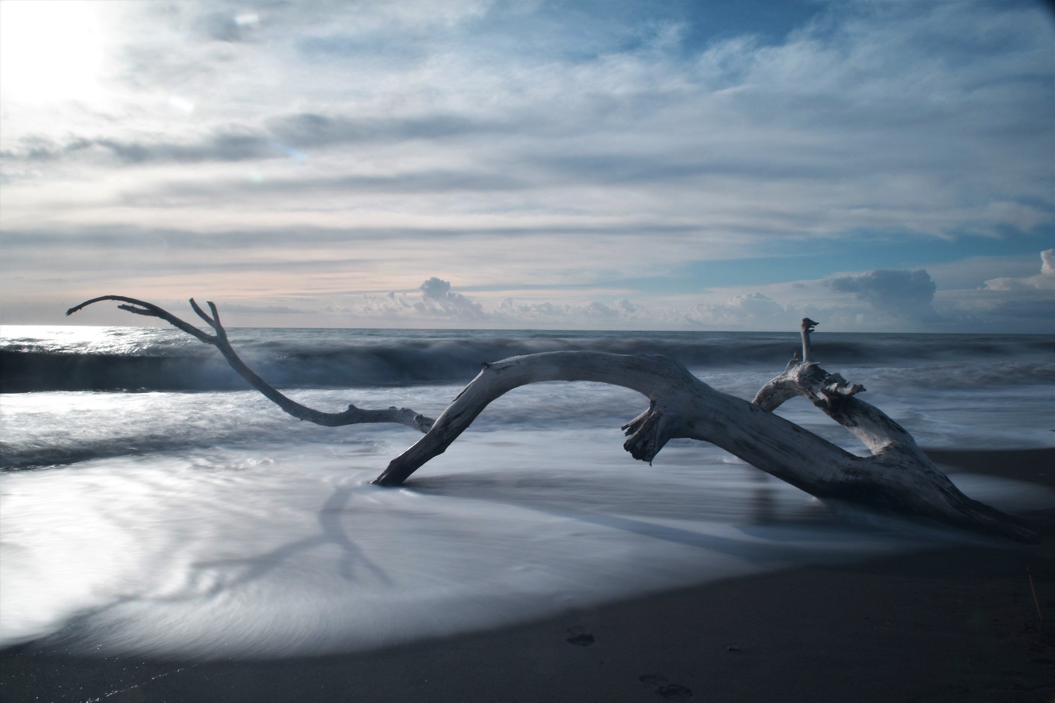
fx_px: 791
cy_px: 352
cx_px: 528
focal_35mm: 27
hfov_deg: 67.4
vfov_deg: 47.9
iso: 100
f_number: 22
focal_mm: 18
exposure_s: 1.3
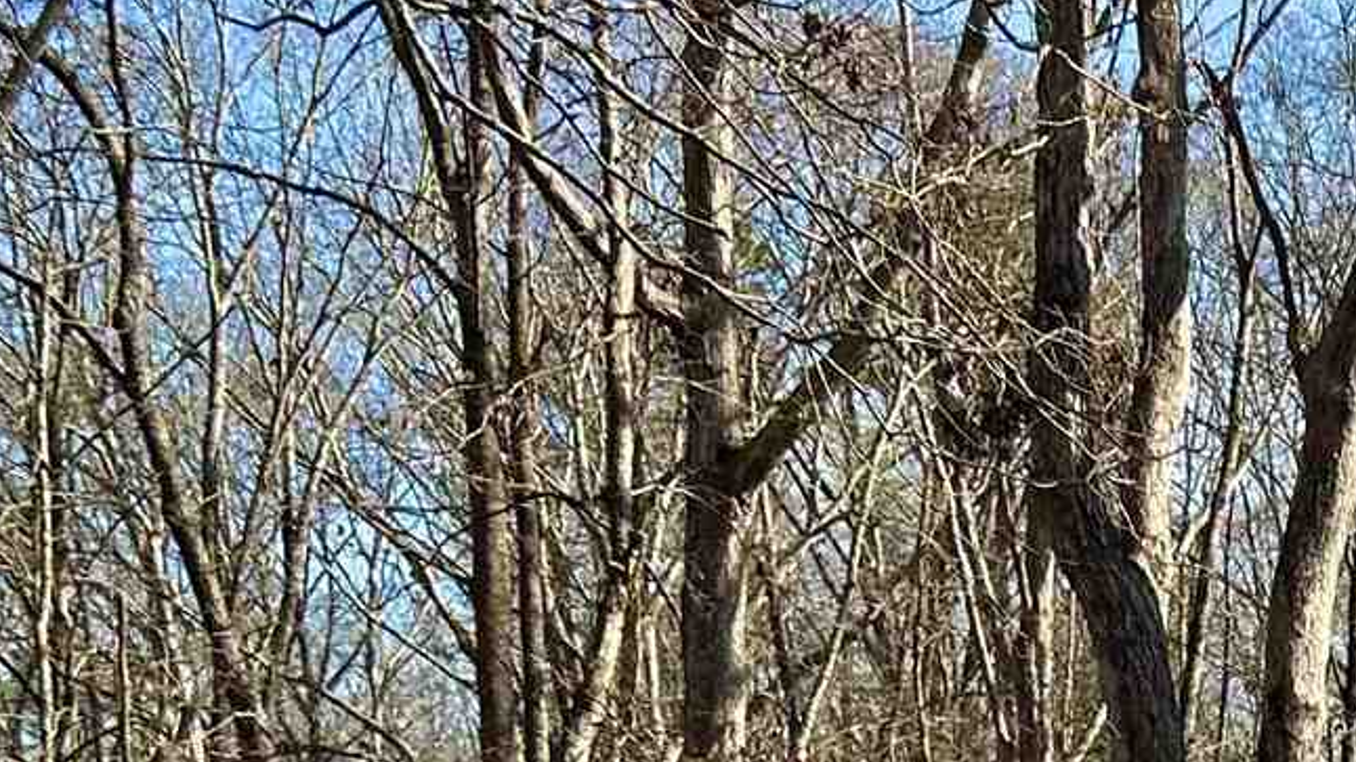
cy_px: 1301
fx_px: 3631
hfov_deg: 19.4
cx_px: 1793
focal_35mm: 101
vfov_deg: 11.3
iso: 50
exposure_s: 1/1751
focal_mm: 5.7
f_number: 1.5
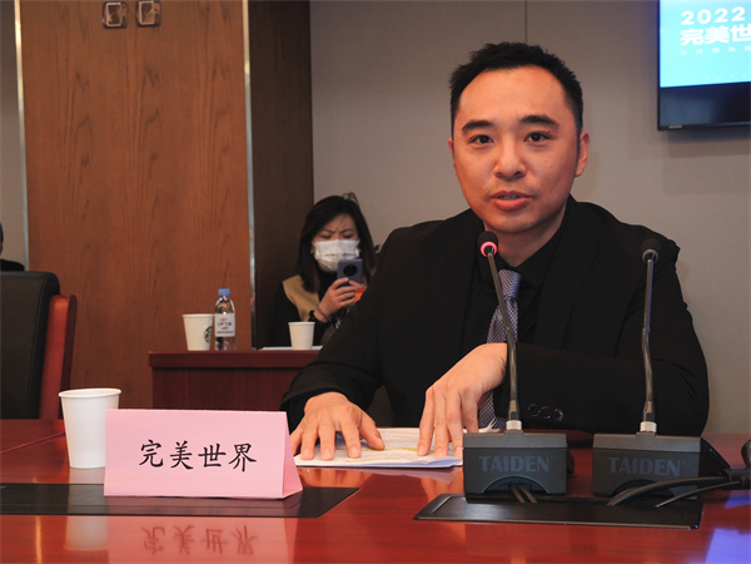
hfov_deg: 33.2
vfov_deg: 25.2
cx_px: 376
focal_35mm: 58
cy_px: 282
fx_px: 1258
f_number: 2.8
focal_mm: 12.5
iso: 320
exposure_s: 1/50
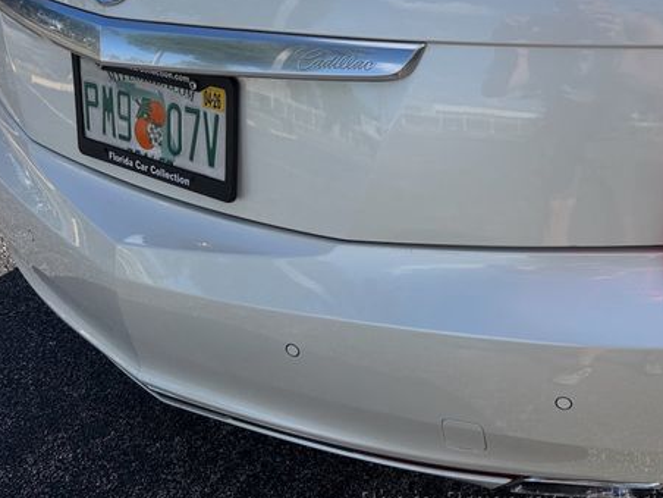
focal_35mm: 34
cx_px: 459
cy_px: 178
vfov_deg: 41.4
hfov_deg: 52.6
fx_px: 651
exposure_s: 1/3425
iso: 80
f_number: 1.78
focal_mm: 6.76
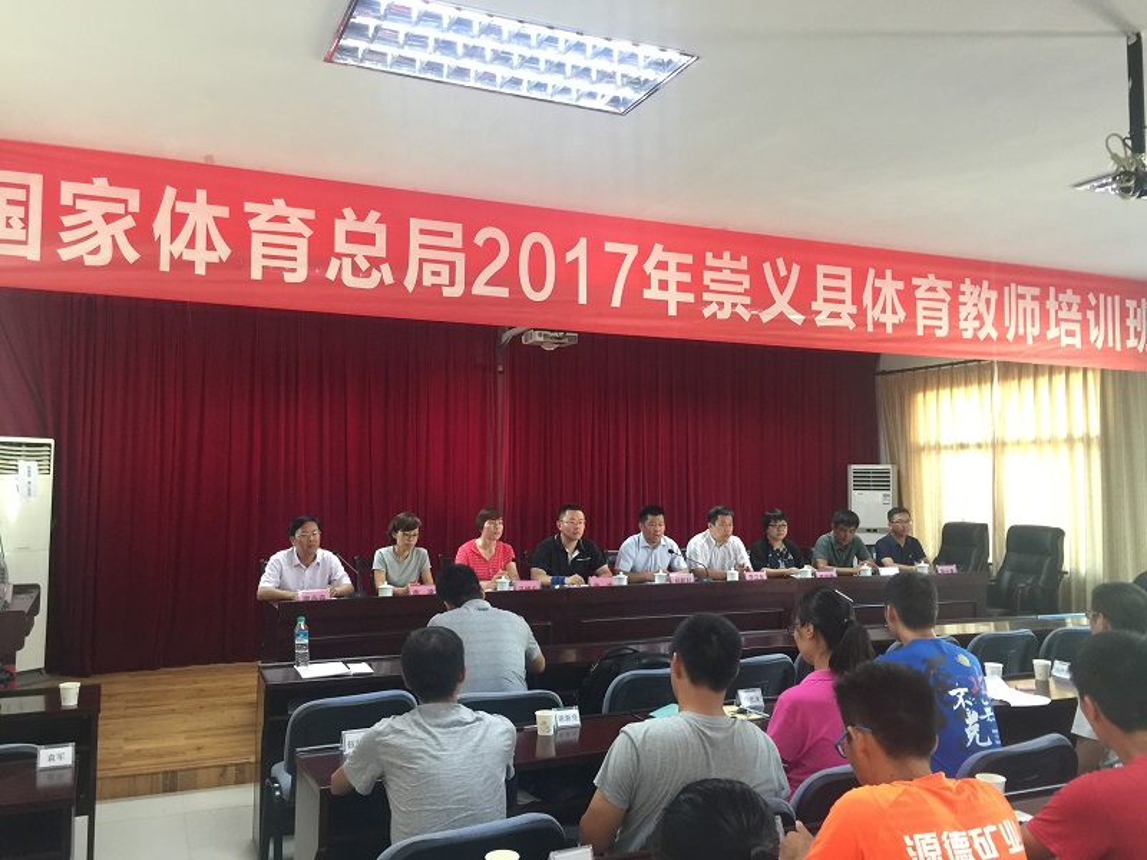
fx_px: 961
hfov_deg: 61.7
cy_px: 430
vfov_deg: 48.2
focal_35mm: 29
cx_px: 574
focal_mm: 4.15
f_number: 2.2
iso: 100
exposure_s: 1/17
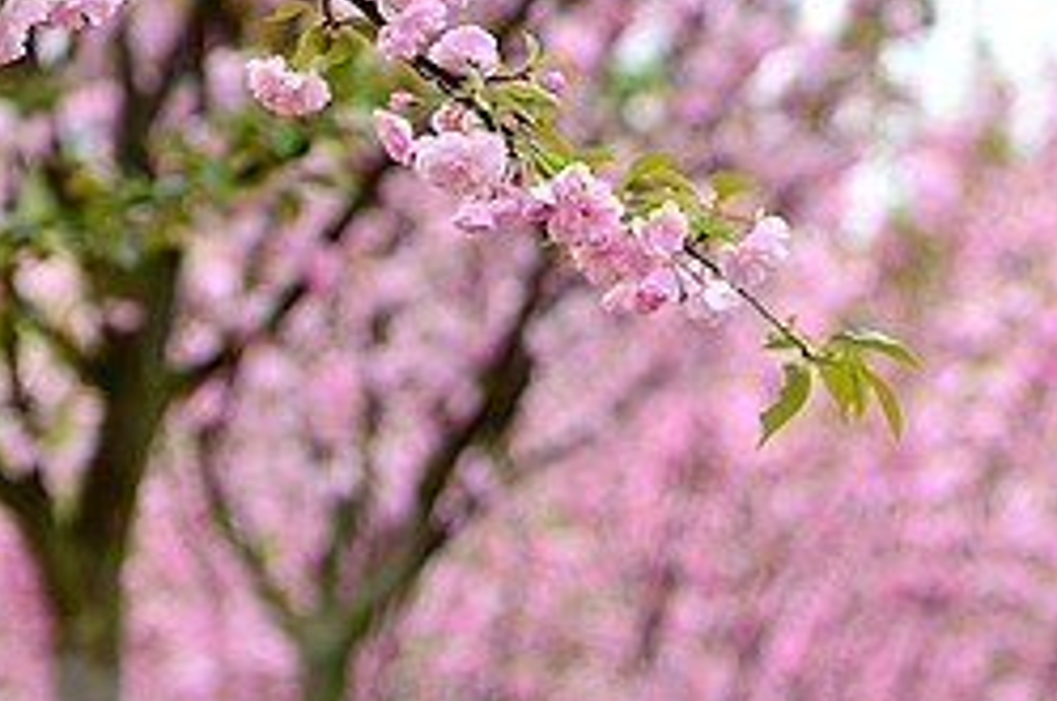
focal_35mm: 253
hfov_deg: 8.1
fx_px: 7414
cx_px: 1112
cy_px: 580
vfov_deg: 5.4
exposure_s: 1/800
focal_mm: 70
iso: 200
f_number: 2.8
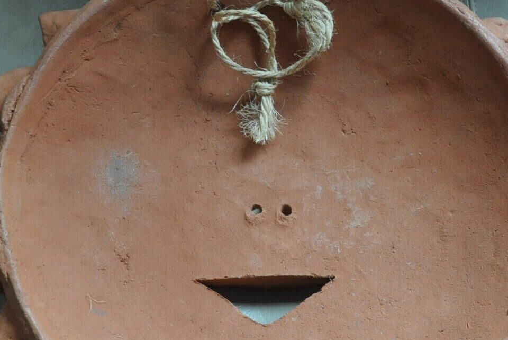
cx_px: 279
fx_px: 621
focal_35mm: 44
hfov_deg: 44.4
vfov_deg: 30.5
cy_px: 205
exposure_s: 1/30
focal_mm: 22
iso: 1400
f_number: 3.8
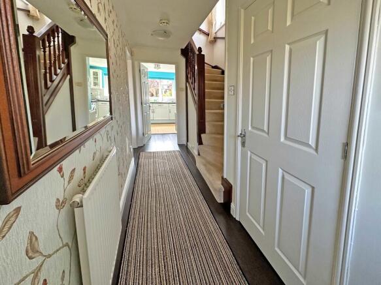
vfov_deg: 85.7
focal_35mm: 14
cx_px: 190
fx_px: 154
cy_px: 142
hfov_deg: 102.1
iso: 160
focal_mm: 2.22
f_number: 2.2
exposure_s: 1/99
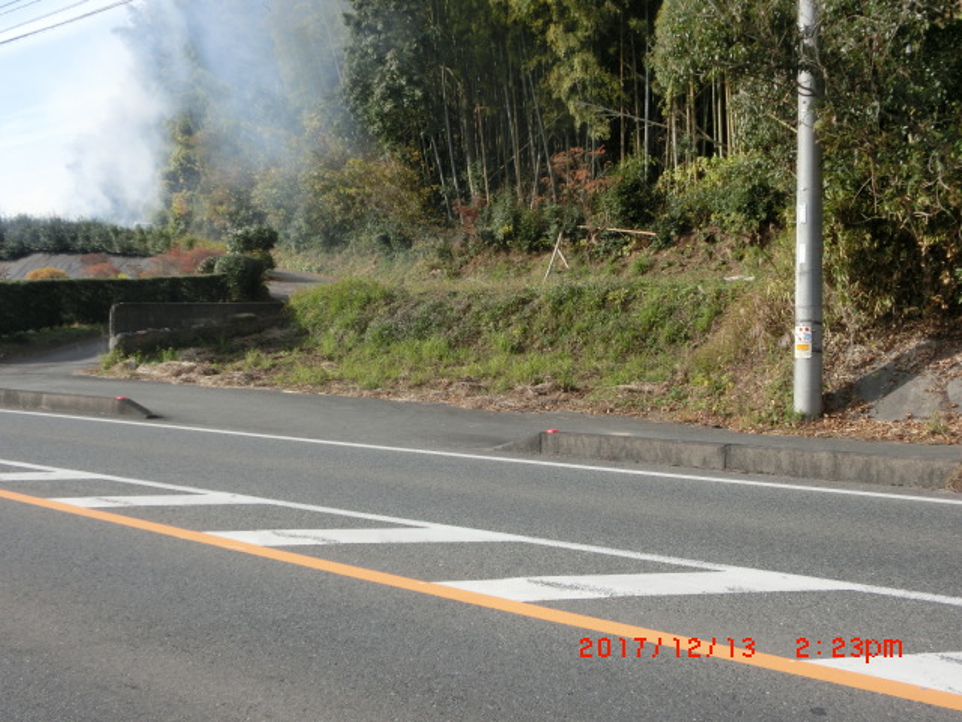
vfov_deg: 37.7
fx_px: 1056
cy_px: 361
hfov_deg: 49.0
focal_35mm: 38
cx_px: 481
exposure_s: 1/500
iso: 80
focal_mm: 6.67
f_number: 3.9
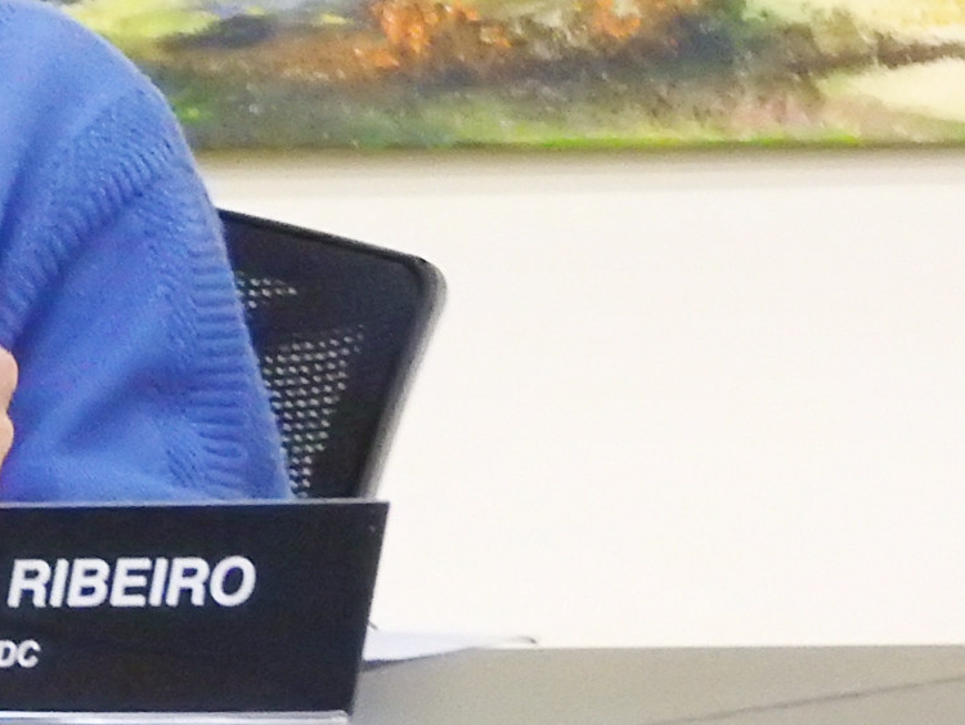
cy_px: 231
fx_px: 17568
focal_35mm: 630
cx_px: -544
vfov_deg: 2.4
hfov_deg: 3.1
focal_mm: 35.8
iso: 1600
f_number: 5.3
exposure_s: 1/15
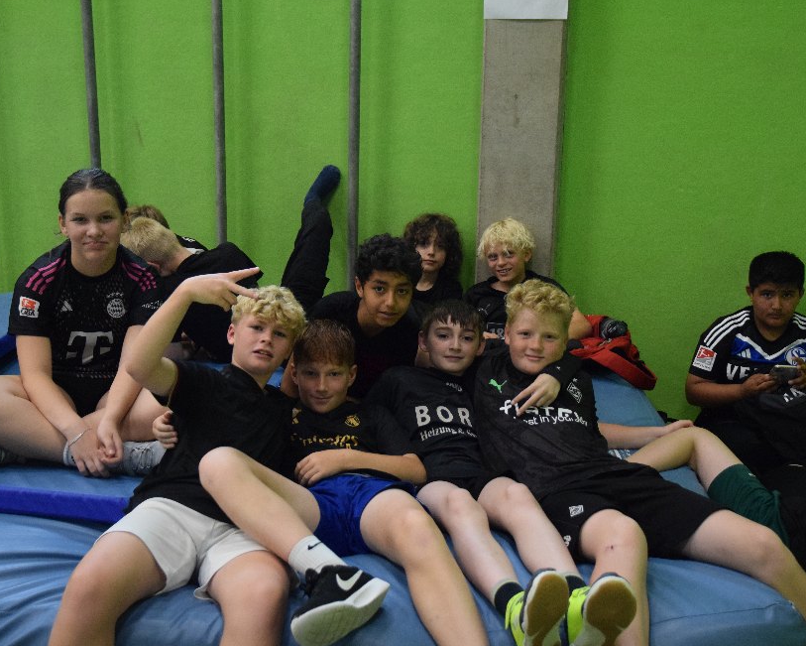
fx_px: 1074
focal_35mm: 45
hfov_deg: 41.1
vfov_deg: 33.5
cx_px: 390
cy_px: 326
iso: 3200
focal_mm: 26
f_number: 3.2
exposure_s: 1/250
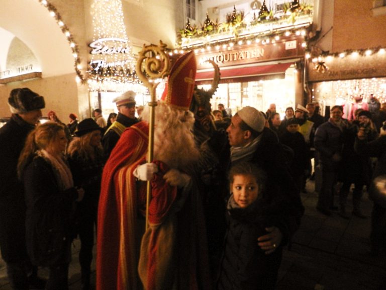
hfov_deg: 69.4
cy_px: 145
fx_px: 279
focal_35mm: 25
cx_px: 193
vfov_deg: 54.9
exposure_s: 1/25
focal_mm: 4.5
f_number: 3.5
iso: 400
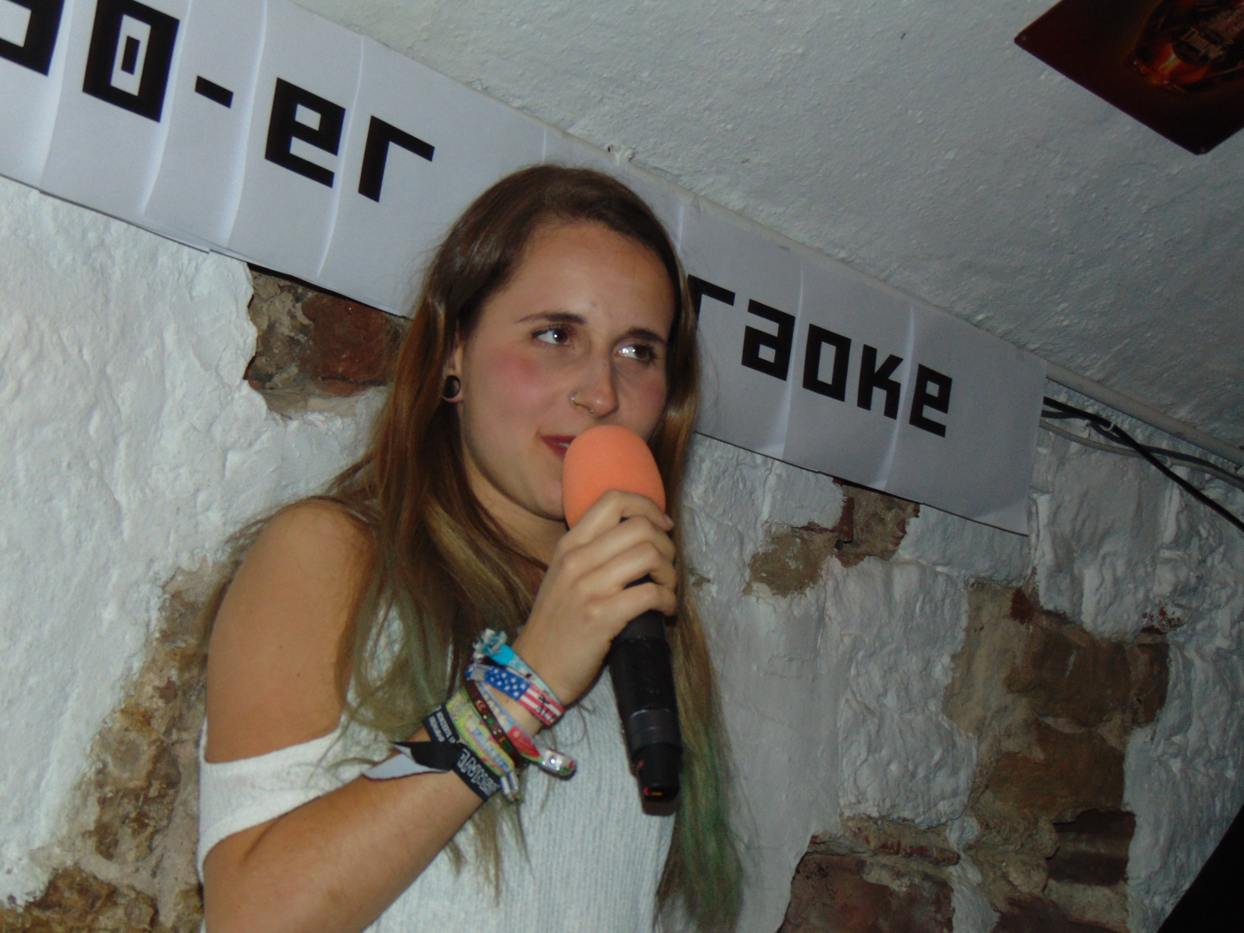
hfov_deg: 27.4
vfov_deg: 20.7
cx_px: 622
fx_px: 2552
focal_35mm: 71
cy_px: 466
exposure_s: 1/60
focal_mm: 12.8
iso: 500
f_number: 3.7
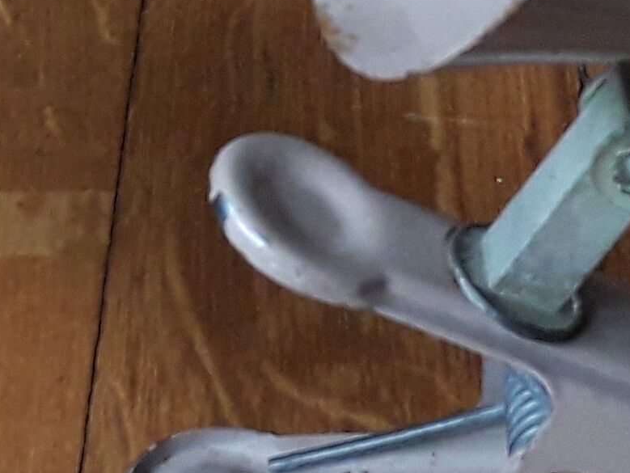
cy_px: -15
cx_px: 20
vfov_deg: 10.3
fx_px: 2604
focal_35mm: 143
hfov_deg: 13.6
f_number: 1.9
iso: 200
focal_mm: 3.6
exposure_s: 1/50
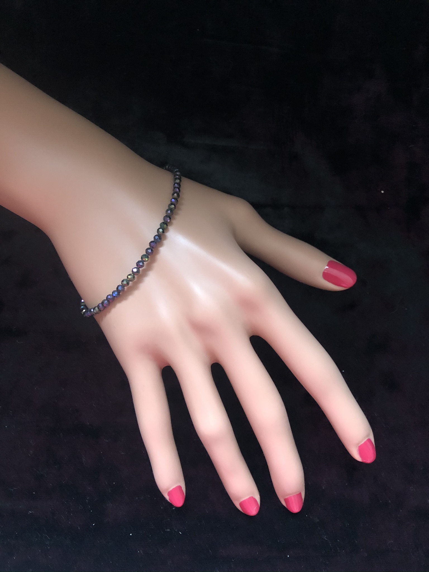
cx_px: 214
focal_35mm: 28
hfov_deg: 49.7
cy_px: 286
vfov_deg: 63.4
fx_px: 463
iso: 100
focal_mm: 3.99
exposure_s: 1/5
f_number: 1.8
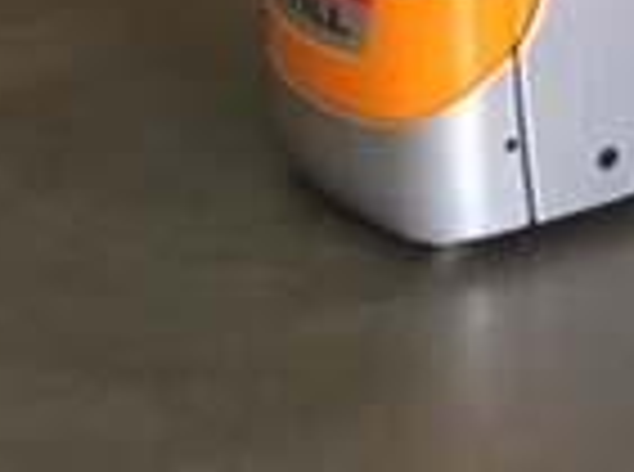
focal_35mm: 132
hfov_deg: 13.7
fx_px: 2411
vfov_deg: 10.3
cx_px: 1079
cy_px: -459
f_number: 2.2
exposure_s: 1/33
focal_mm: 4.15
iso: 125
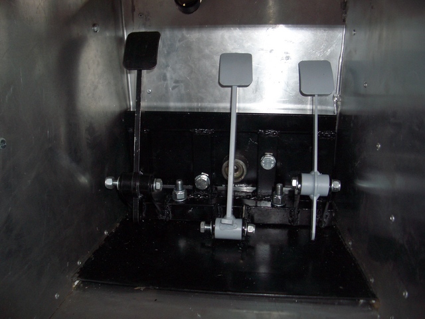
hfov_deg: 52.6
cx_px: 212
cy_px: 160
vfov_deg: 40.7
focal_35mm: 35
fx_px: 430
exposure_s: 1/60
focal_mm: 5.8
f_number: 2.6
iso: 100
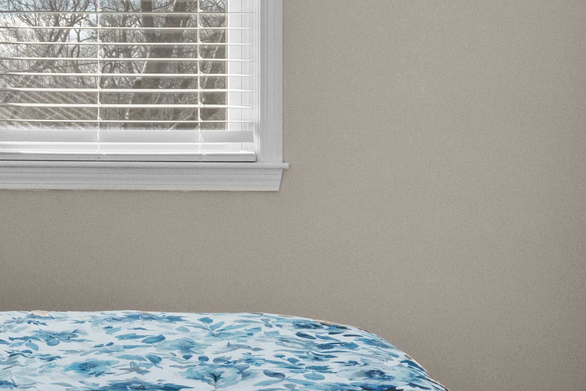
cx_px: 143
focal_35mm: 79
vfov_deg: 17.3
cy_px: 116
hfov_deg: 25.4
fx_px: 1282
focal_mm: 14.7
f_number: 11
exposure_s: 1/40
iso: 1600
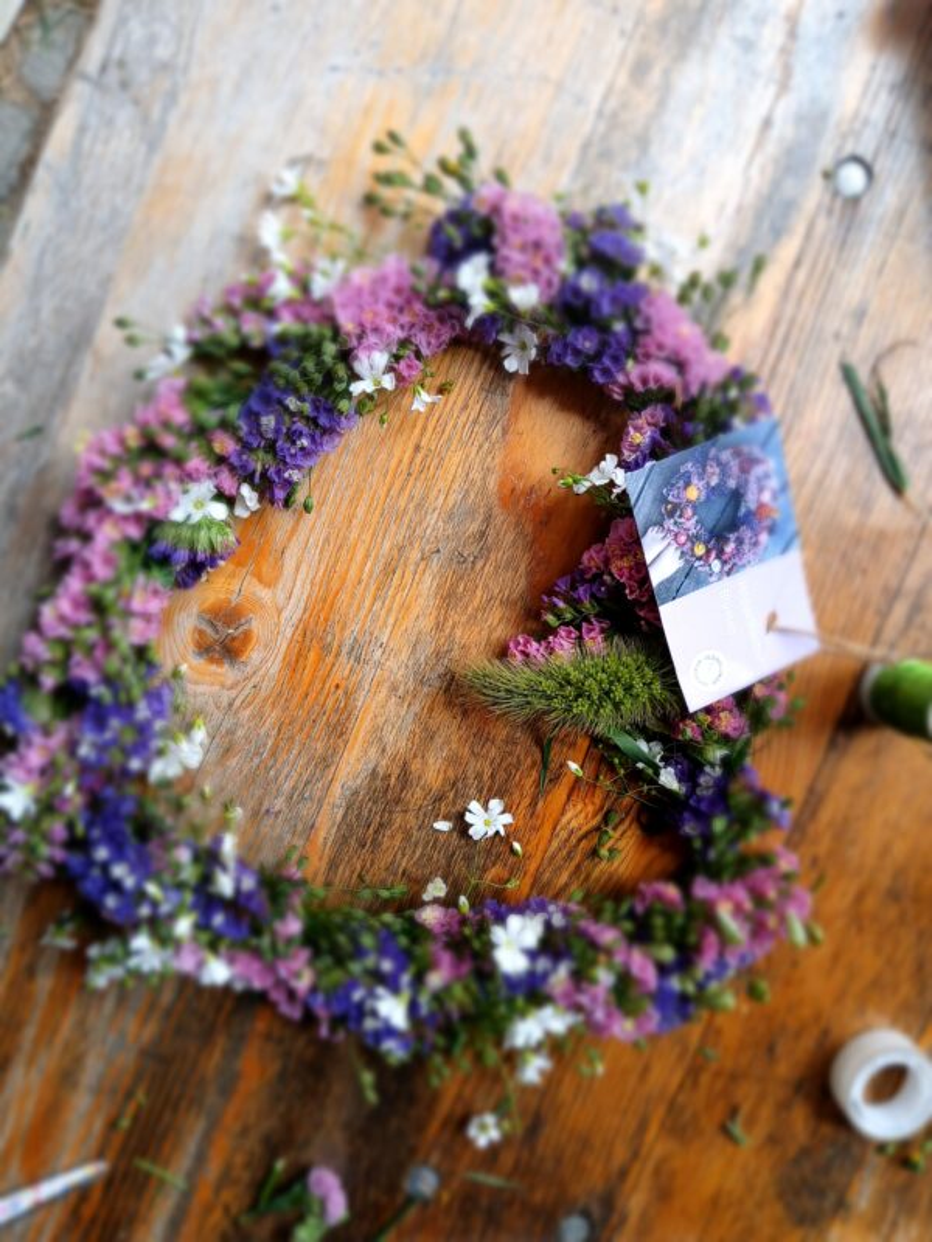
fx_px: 933
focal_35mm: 26
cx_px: 466
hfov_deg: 53.1
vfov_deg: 67.3
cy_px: 621
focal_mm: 3.98
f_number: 1.8
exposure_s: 1/100
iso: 25
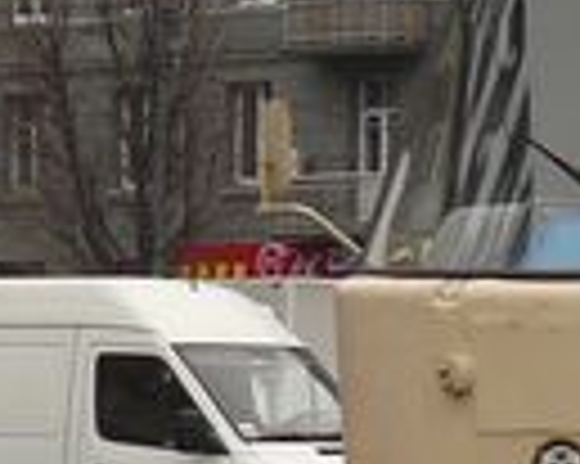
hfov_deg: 6.9
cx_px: 764
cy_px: -207
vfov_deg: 5.5
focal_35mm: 279
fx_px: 4786
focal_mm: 6
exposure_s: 1/60
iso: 100
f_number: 2.8
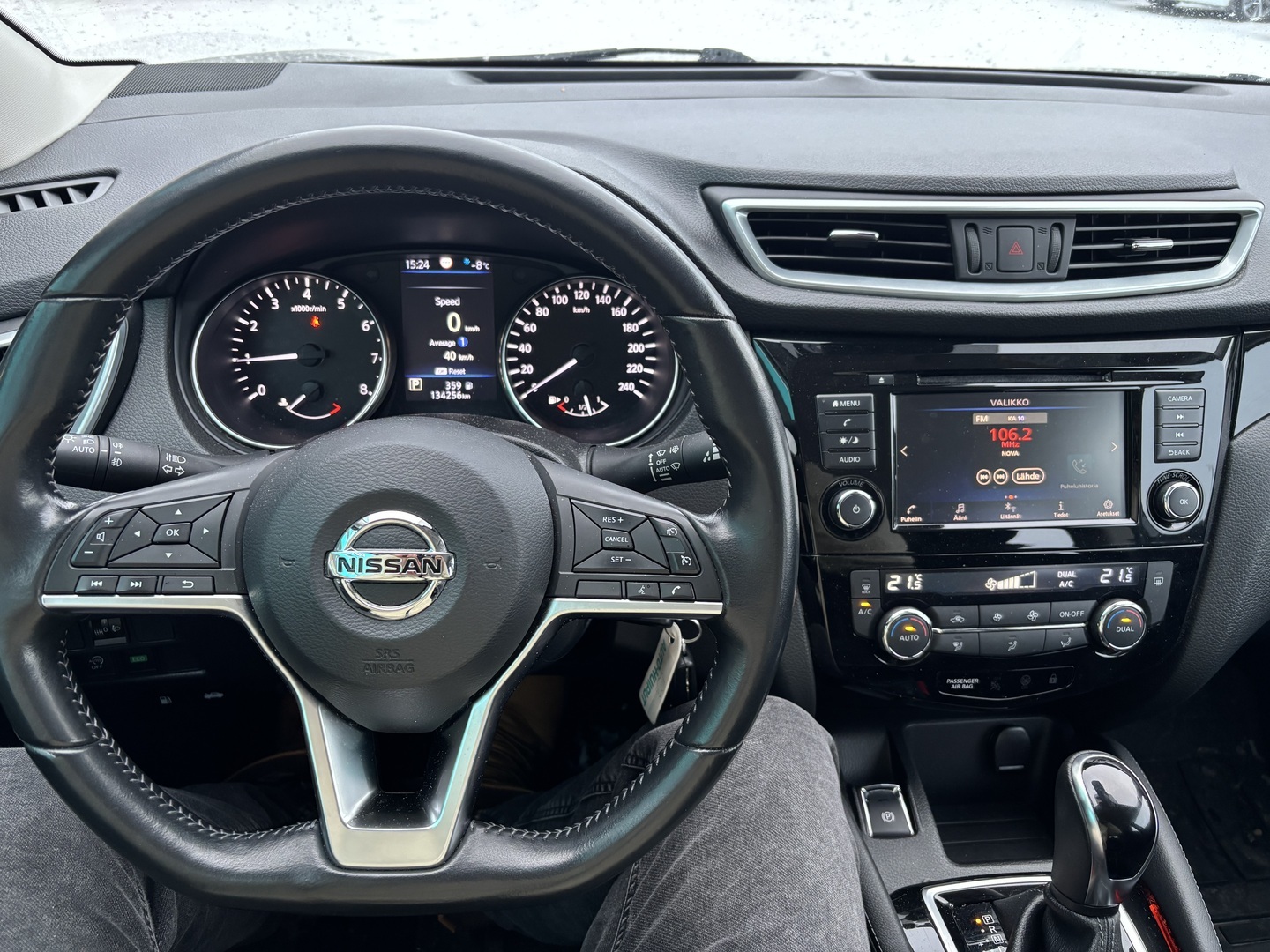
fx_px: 954
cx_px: 635
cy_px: 476
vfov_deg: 53.1
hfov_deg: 67.3
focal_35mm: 26
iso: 320
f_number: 1.6
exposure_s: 1/56
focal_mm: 5.96
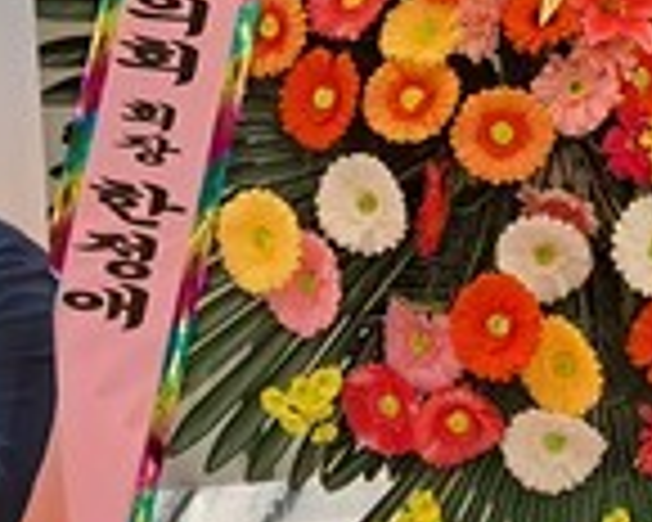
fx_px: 1872
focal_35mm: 97
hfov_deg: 19.4
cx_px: 603
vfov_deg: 15.6
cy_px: 18
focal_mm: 5.23
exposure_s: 1/60
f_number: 1.8
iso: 250
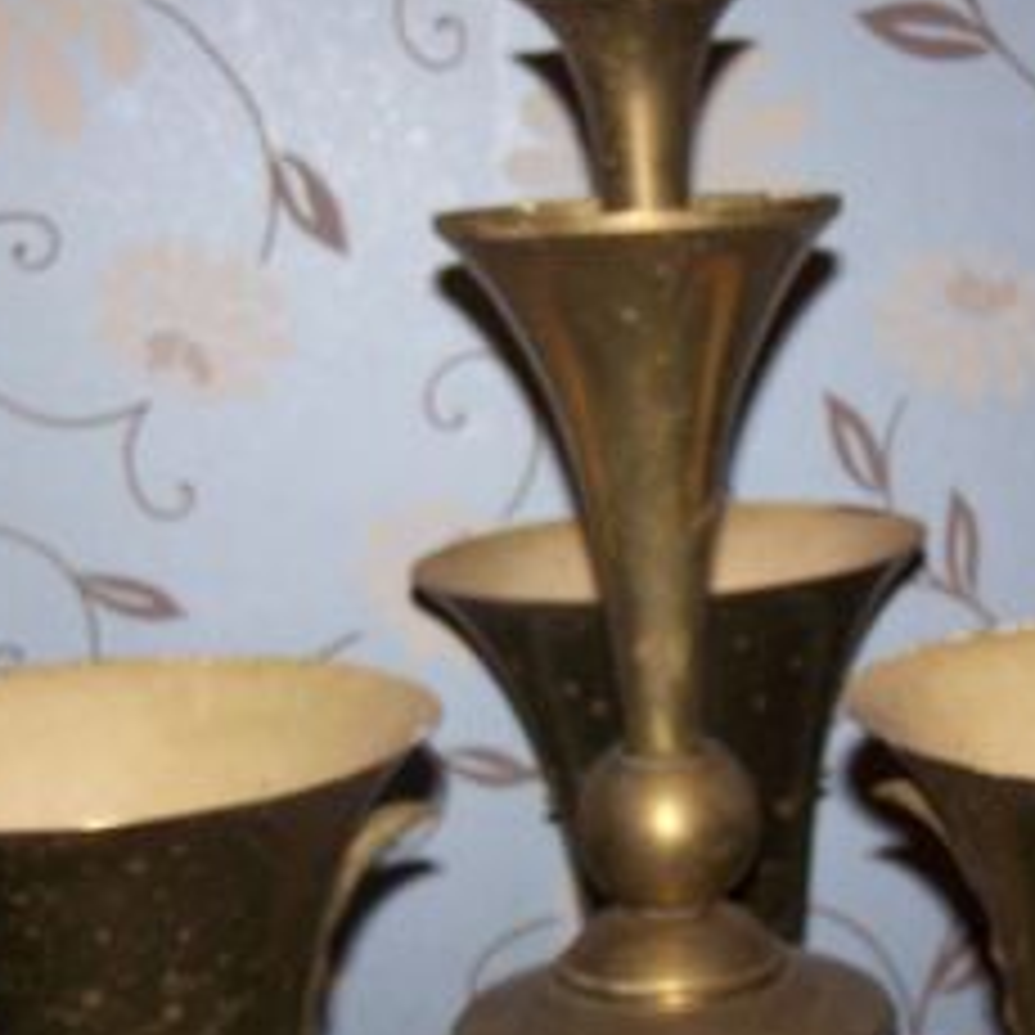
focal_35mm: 70
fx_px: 2368
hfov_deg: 24.6
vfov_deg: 24.6
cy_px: 648
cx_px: 657
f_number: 2.8
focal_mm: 6.3
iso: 80
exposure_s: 1/60
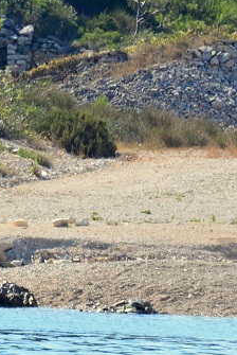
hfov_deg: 1.0
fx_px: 13194
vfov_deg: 1.5
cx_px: -45
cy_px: 40
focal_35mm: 1339
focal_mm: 300
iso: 2000
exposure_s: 1/6400
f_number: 5.6
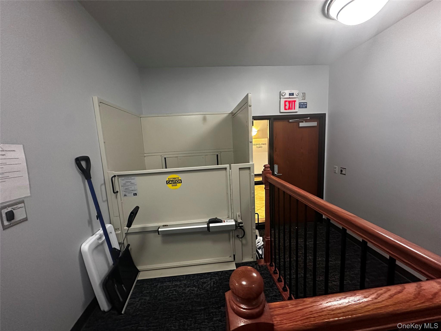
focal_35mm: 14
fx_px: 178
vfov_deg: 85.7
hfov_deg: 102.1
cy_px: 166
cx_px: 220
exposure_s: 1/60
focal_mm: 2.22
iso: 800
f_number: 2.2
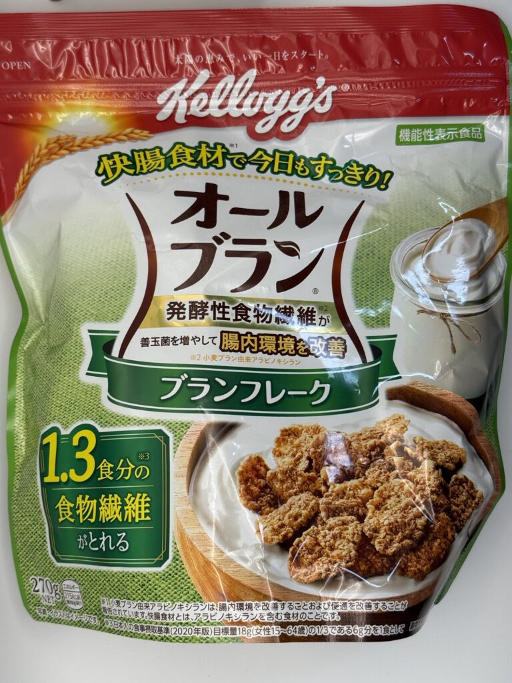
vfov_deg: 39.7
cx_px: 256
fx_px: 947
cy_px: 342
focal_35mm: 48
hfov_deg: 30.3
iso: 50
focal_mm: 6.76
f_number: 1.78
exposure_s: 1/163
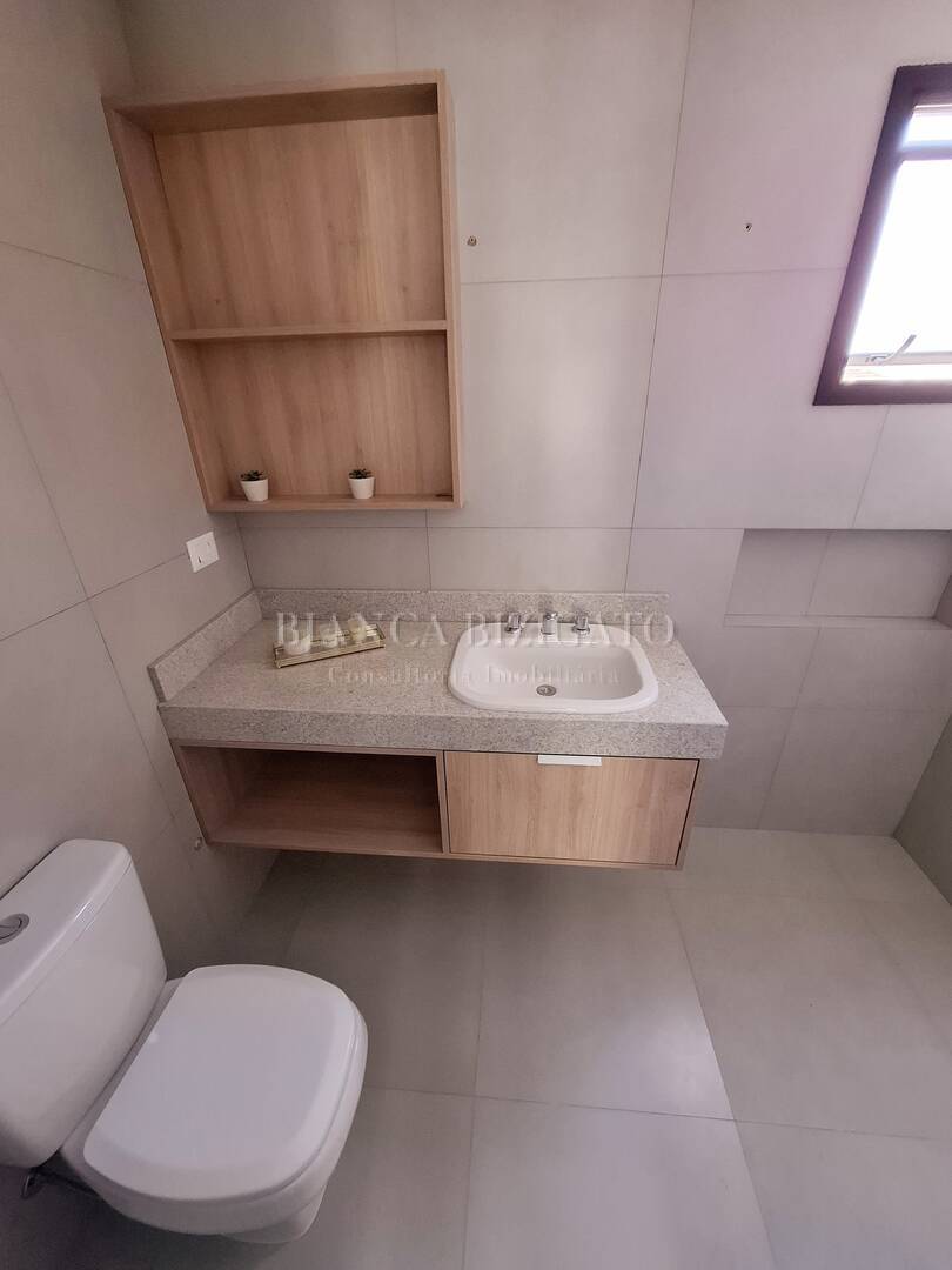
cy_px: 635
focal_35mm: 13
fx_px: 477
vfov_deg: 106.2
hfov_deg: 89.9
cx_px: 476
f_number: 2.2
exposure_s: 1/50
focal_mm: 1.74
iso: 100
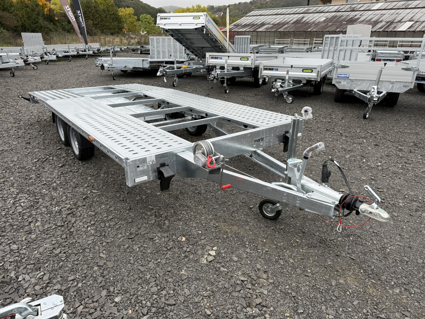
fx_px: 295
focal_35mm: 24
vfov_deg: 56.8
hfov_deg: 71.6
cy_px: 160
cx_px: 212
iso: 80
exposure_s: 1/589
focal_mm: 6.76
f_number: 1.78
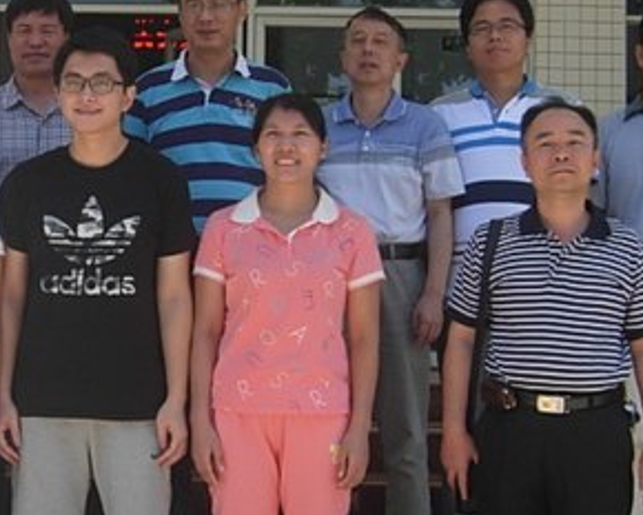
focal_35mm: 97
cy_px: 313
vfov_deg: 15.9
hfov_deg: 19.6
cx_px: 153
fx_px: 1846
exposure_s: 1/373
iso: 50
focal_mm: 7.5
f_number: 3.4
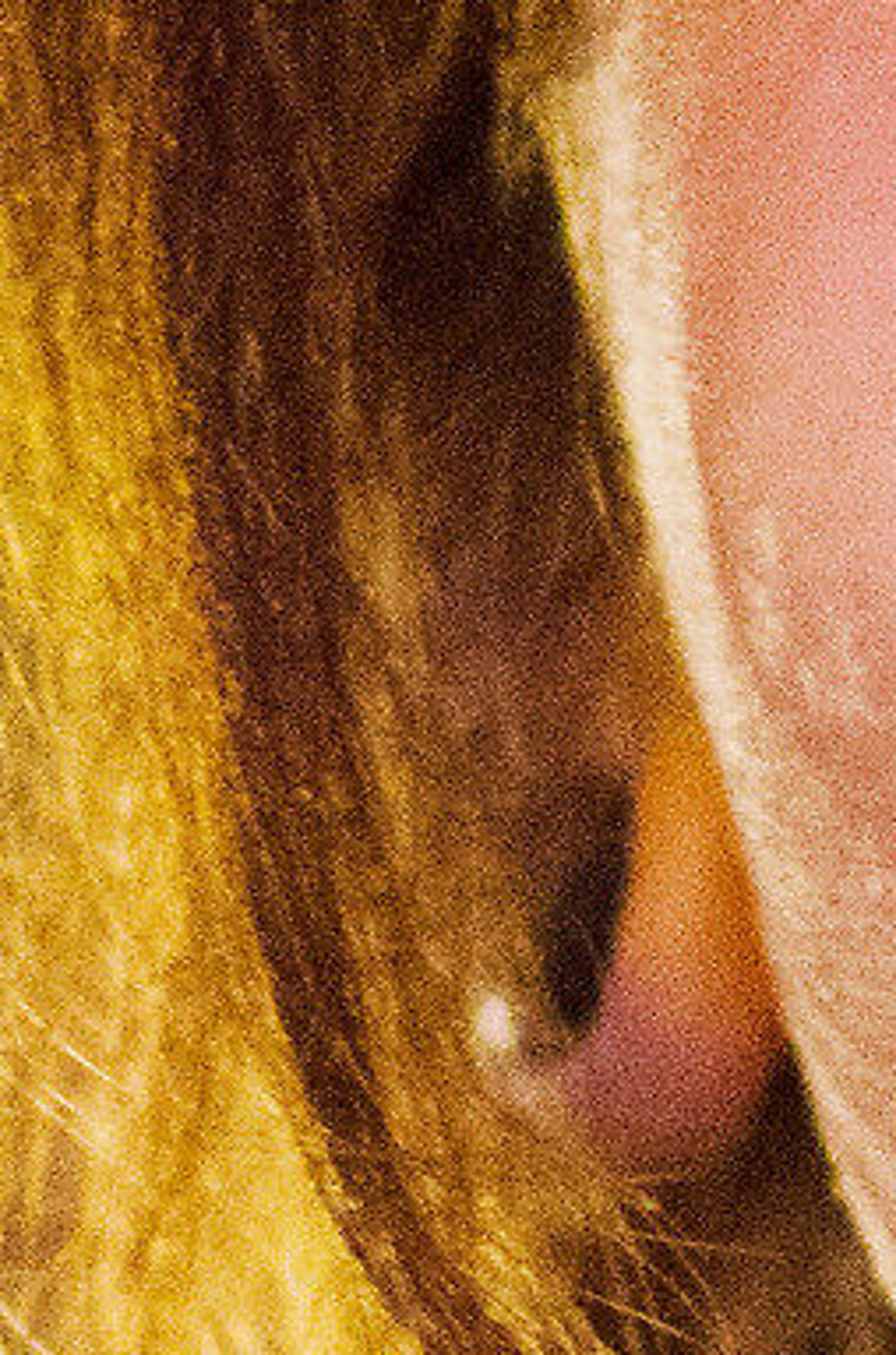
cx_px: 2446
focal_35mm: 796
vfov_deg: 2.6
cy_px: 1196
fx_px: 29882
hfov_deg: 1.7
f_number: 1.8
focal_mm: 85
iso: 4000
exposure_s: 1/160
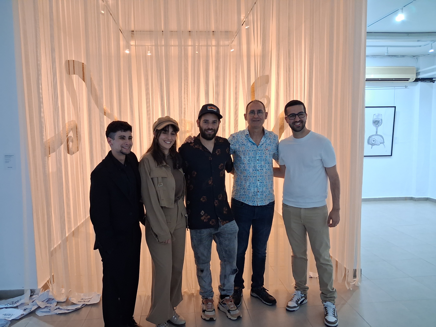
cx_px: 218
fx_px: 340
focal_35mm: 27
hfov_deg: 65.3
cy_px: 164
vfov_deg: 51.4
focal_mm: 4
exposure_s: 1/50
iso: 500
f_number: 1.8
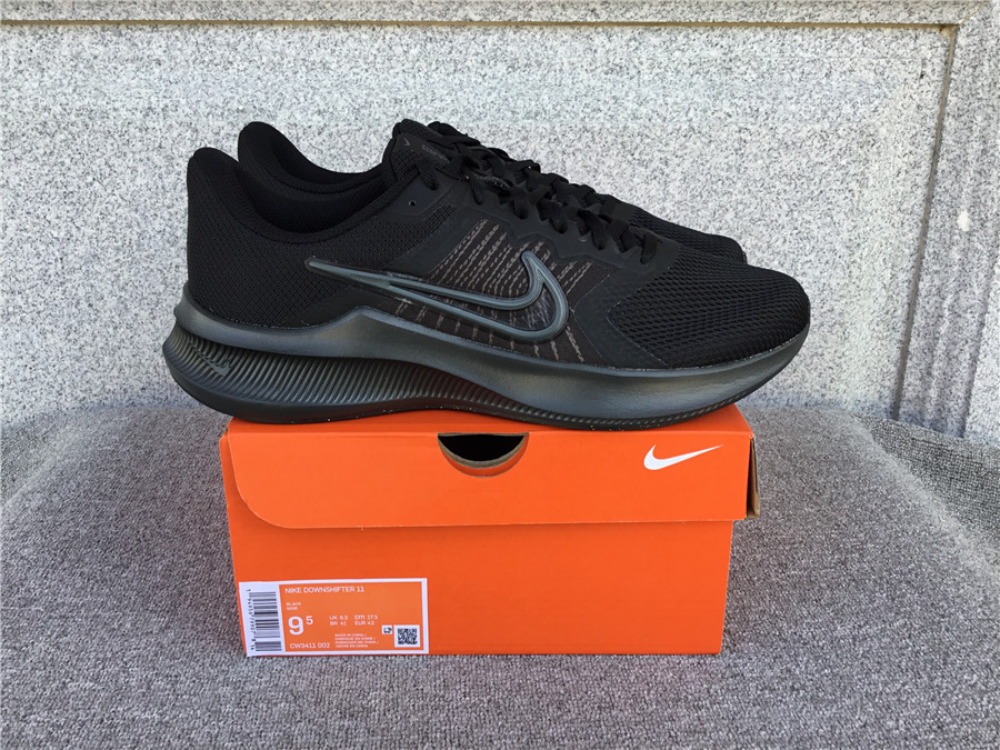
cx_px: 500
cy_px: 375
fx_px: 896
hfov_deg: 58.4
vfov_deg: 45.4
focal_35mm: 31
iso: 25
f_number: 2.4
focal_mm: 3.3
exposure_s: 1/103
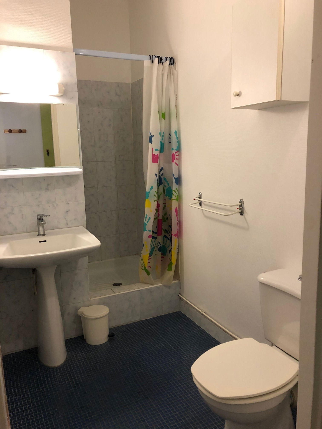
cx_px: 161
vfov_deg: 63.4
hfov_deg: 49.7
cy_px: 214
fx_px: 347
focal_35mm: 28
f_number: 1.8
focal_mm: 3.99
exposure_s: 1/17
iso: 80
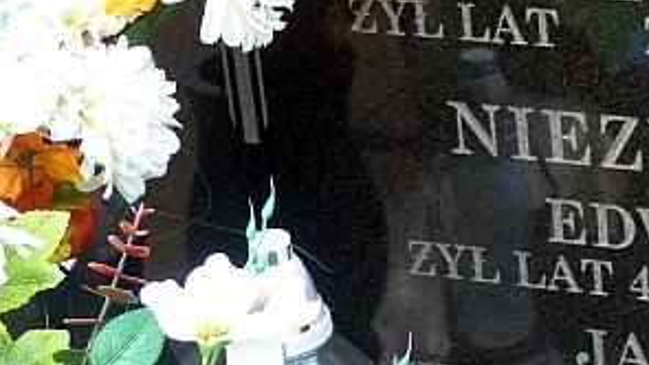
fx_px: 2478
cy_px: 86
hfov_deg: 14.6
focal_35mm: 144
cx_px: 669
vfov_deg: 8.4
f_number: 2.8
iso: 250
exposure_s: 1/60
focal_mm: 10.9
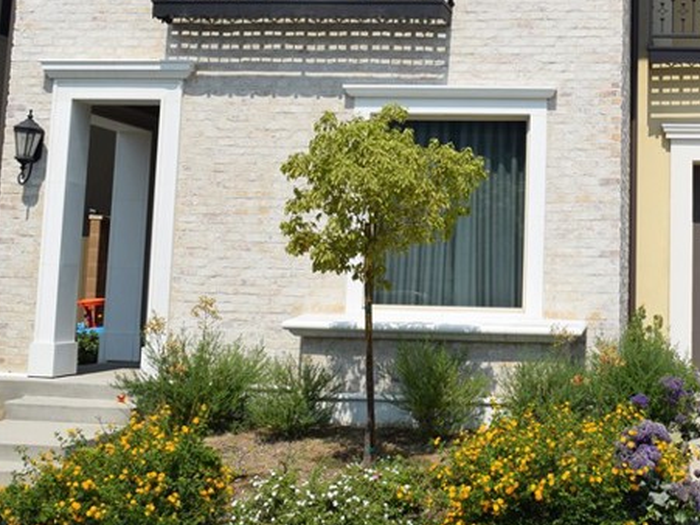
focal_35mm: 59
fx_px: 1193
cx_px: 571
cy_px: 77
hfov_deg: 31.8
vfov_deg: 24.3
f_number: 11
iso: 200
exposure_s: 1/500
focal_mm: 18
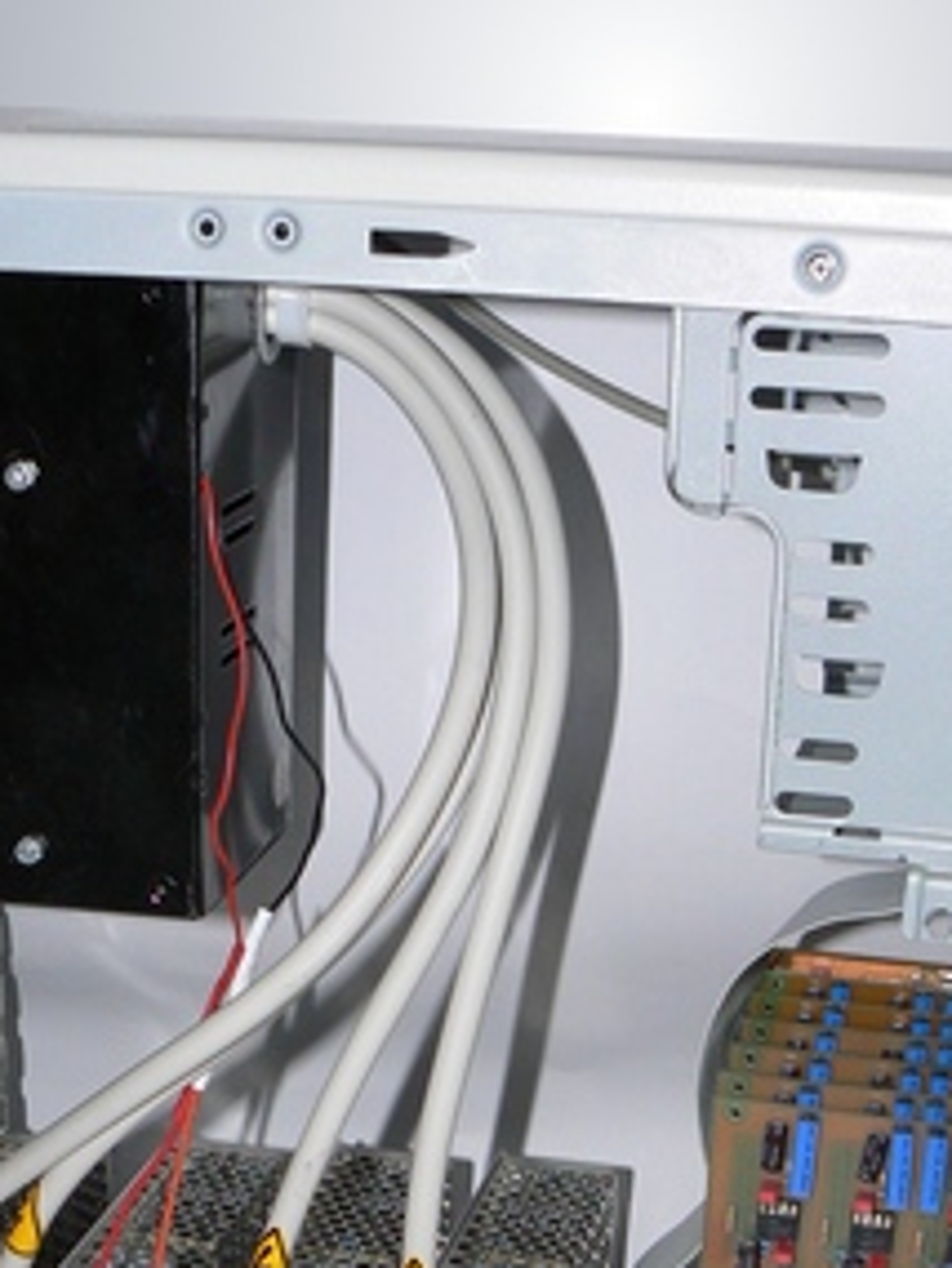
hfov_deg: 20.7
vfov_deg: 26.3
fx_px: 2602
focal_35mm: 71
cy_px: 1181
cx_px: 507
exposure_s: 1/30
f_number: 2.8
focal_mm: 6
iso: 100
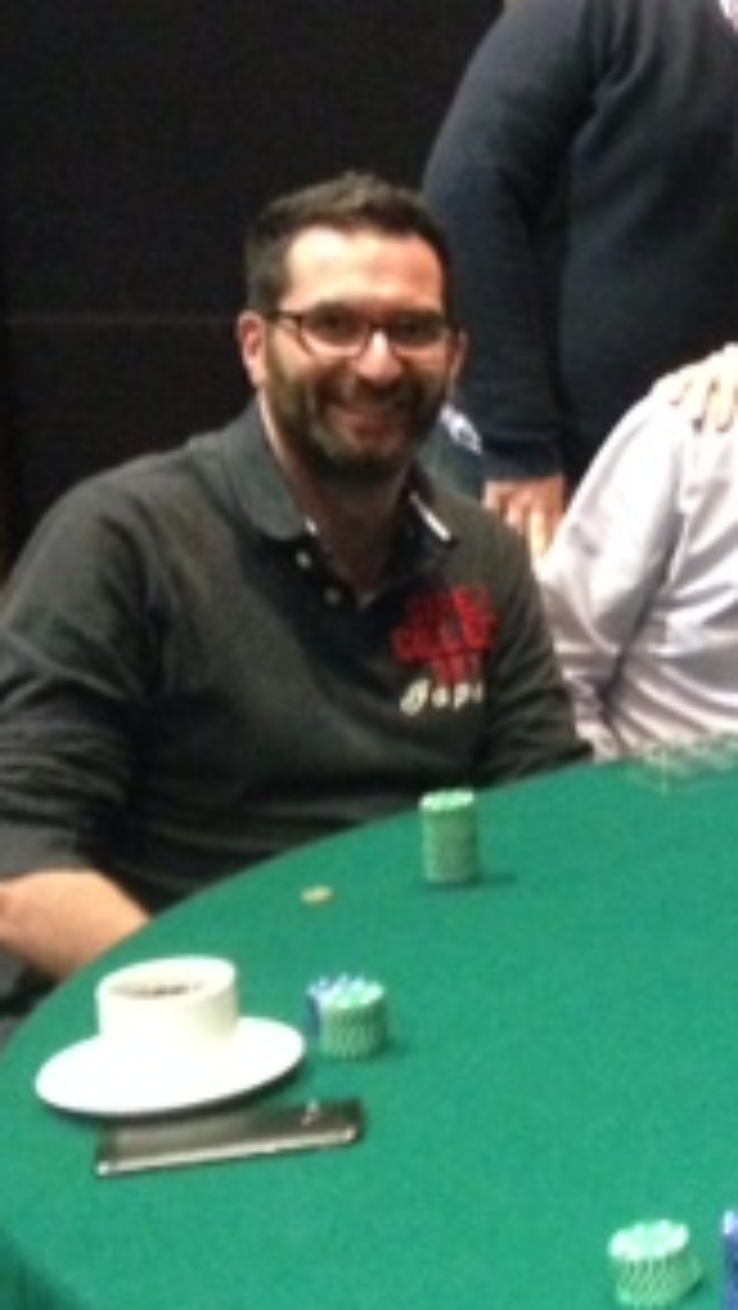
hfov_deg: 14.0
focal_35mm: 79
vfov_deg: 26.8
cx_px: 1238
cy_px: 576
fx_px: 2744
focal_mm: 4.12
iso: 800
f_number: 2.4
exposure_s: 1/15
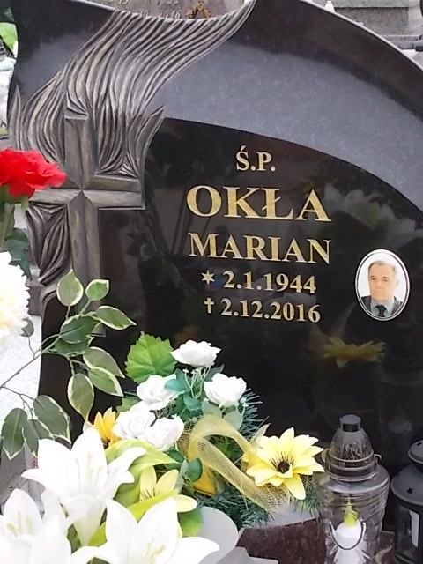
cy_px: 282
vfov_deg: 25.7
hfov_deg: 19.4
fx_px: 1238
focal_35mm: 76
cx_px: 212
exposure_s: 1/60
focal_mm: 13.5
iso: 180
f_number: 5.8
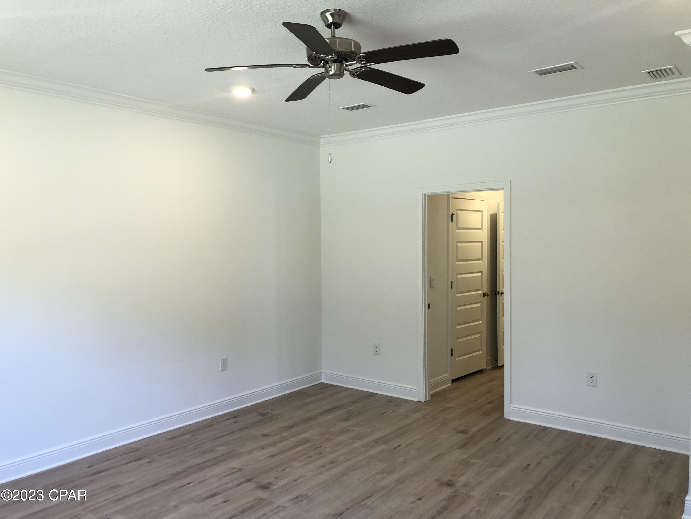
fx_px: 559
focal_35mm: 28
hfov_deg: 63.4
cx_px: 346
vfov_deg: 49.7
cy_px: 260
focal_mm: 3.99
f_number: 1.8
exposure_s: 1/30
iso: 25
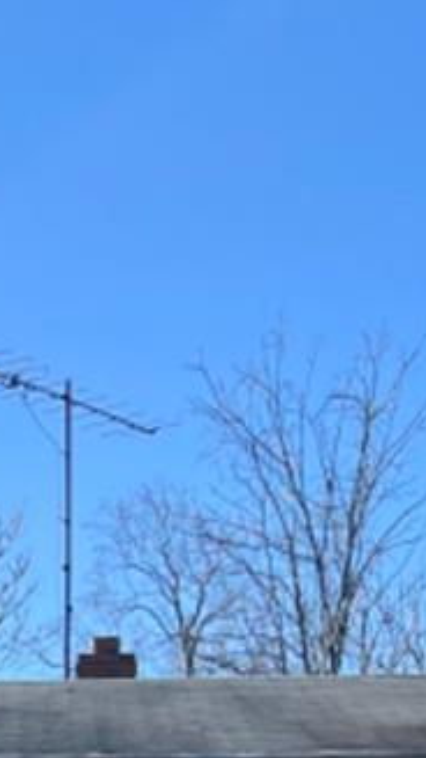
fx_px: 2610
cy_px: 1423
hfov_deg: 9.2
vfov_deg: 14.3
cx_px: -138
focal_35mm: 130
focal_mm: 5.7
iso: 50
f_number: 1.5
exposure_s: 1/2695
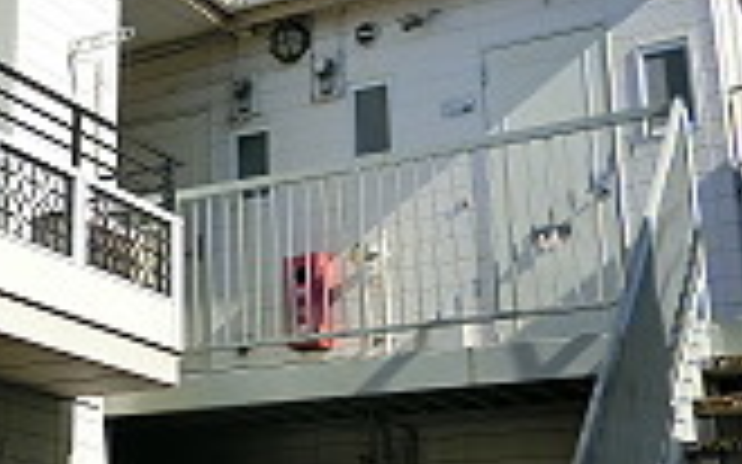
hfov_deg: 28.0
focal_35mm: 71
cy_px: 205
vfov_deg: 18.3
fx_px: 1435
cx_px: 88
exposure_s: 1/160
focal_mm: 5.4
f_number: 7.9
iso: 80
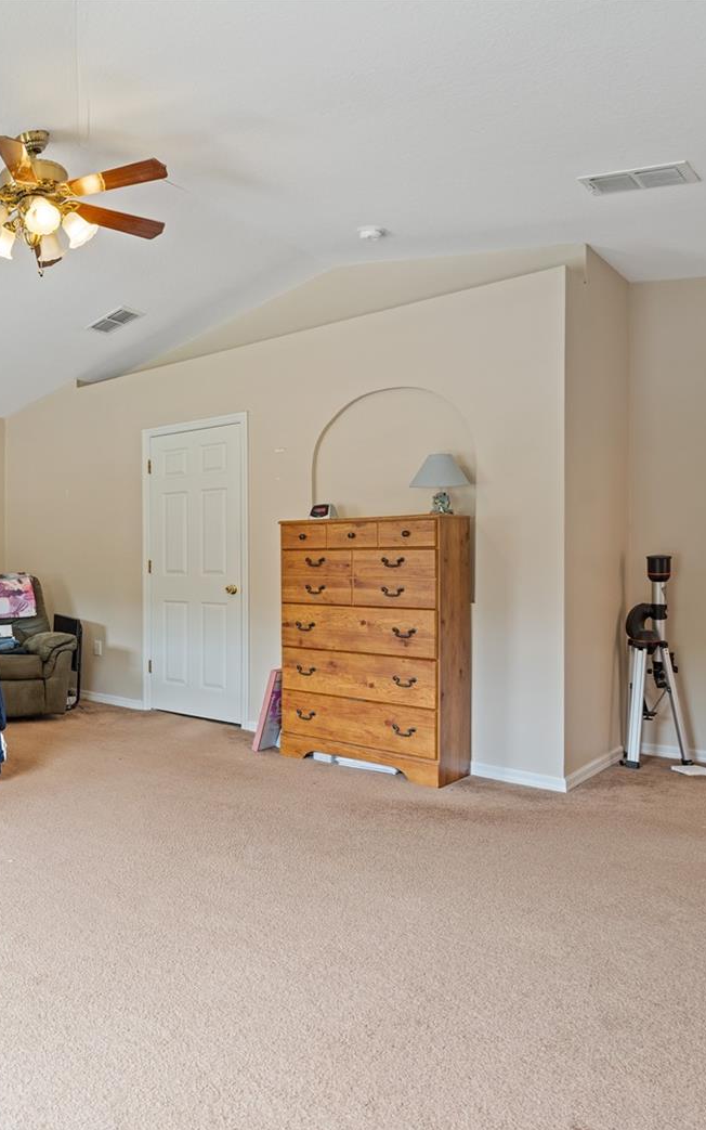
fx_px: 770
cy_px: 573
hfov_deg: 42.0
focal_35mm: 25
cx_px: -15
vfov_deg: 72.5
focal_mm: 16
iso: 250
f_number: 7.1
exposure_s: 1/6
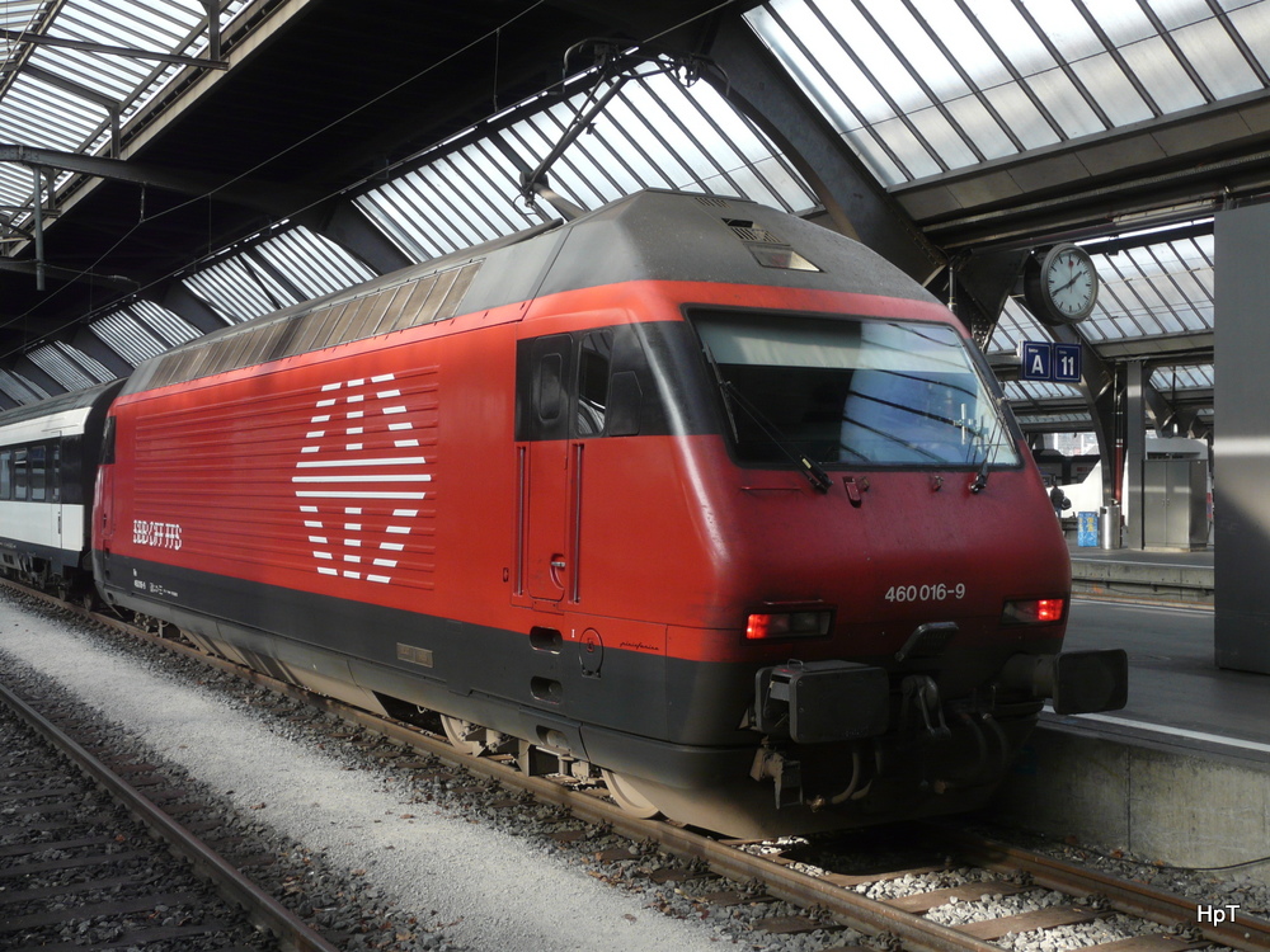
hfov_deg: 45.8
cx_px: 635
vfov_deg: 35.1
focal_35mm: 41
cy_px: 476
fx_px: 1504
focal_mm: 6.7
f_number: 3.2
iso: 100
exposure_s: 1/100
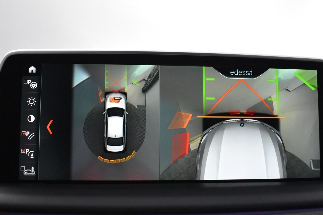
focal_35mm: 36
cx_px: 163
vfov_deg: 36.9
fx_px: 323
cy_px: 114
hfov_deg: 53.1
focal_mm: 18
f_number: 3.5
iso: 2000
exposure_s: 1/60
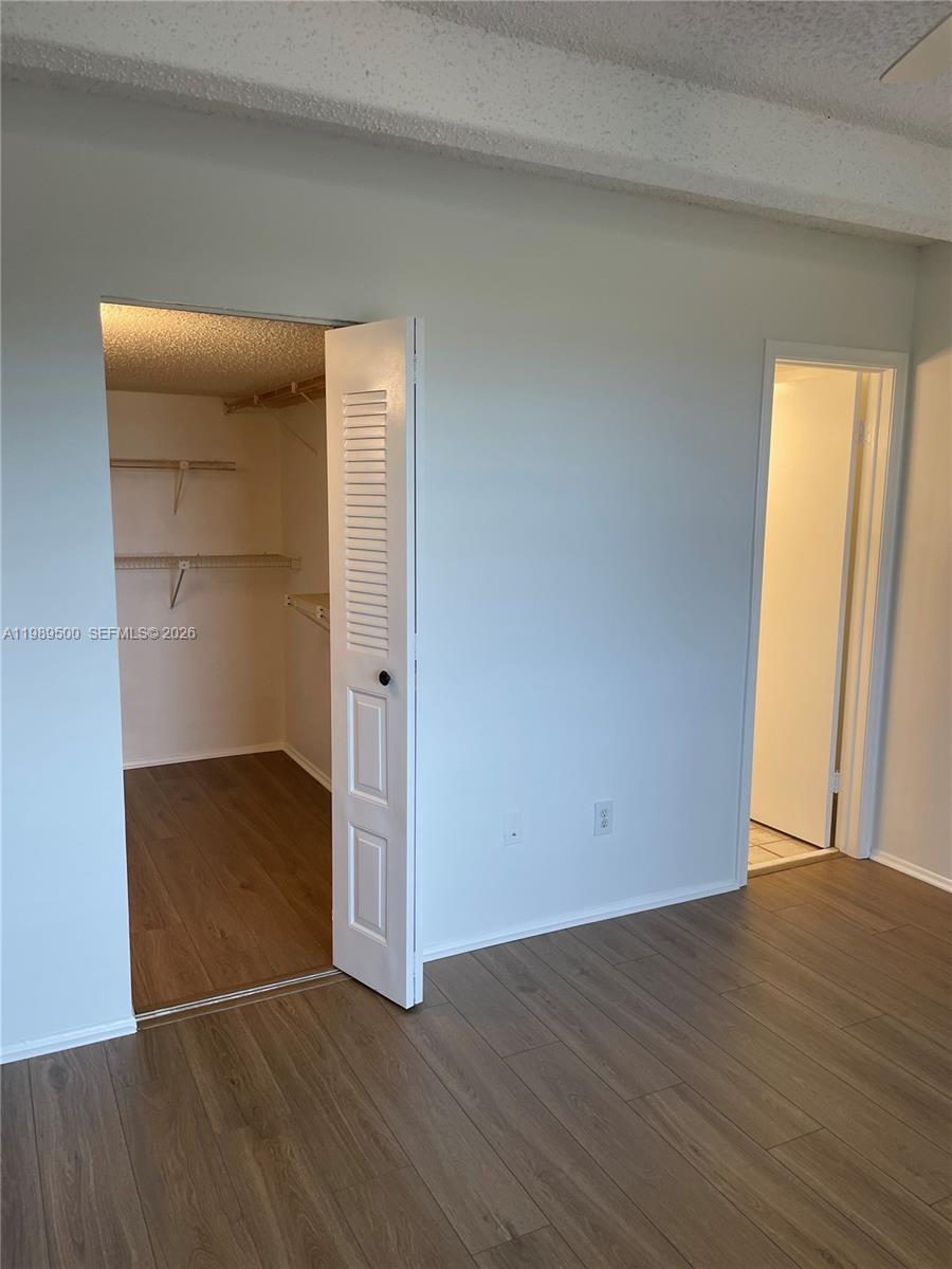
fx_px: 953
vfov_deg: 67.3
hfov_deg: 53.1
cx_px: 476
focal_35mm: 26
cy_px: 634
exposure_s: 1/120
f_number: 1.6
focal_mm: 4.2
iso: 80
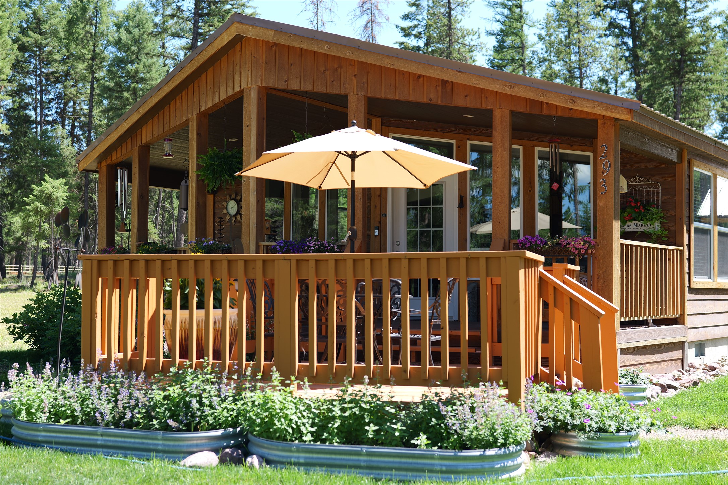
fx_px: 1011
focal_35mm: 50
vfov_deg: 27.0
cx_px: 364
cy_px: 242
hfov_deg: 39.6
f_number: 3.2
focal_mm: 50
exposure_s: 1/320
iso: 100
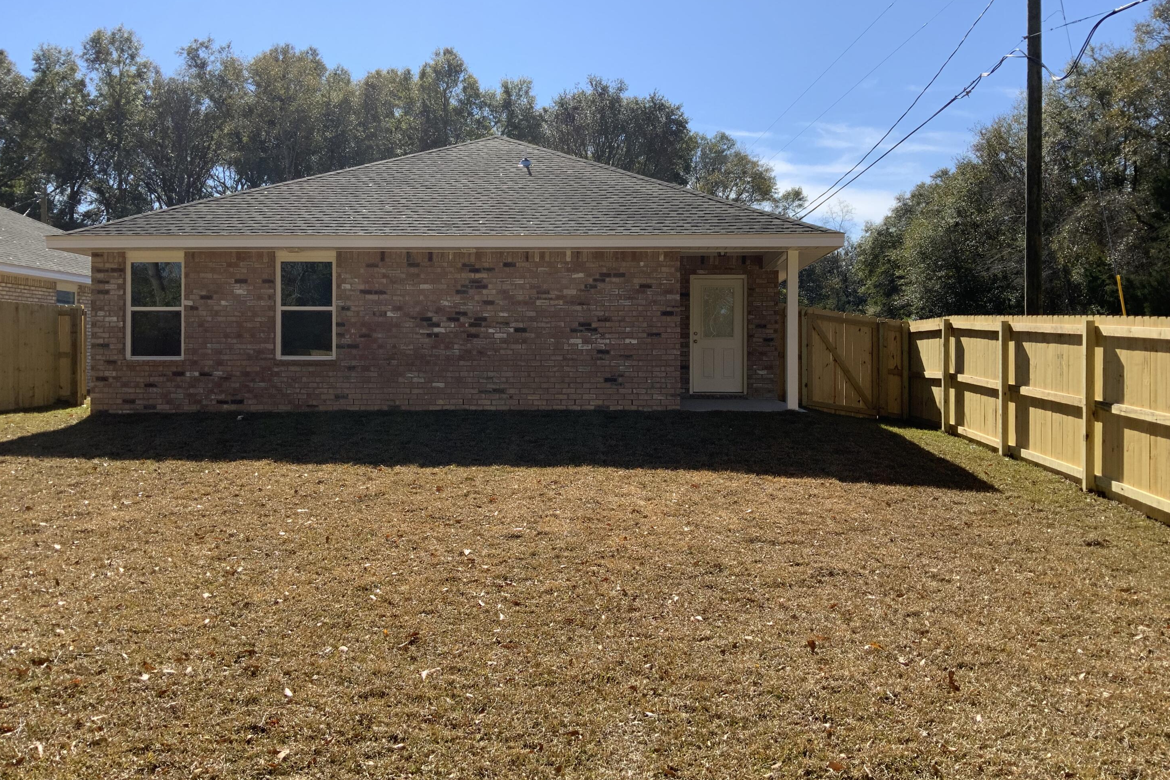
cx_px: 597
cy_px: 363
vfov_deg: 42.3
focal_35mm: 31
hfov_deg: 60.3
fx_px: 1007
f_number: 1.8
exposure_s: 1/1730
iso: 16
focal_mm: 3
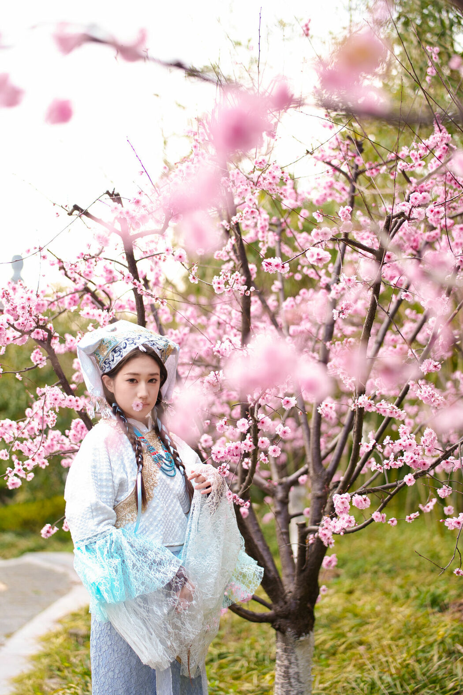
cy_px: 348
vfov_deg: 39.6
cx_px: 232
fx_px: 965
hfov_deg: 27.0
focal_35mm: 50
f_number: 1.6
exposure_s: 1/320
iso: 100
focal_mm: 50
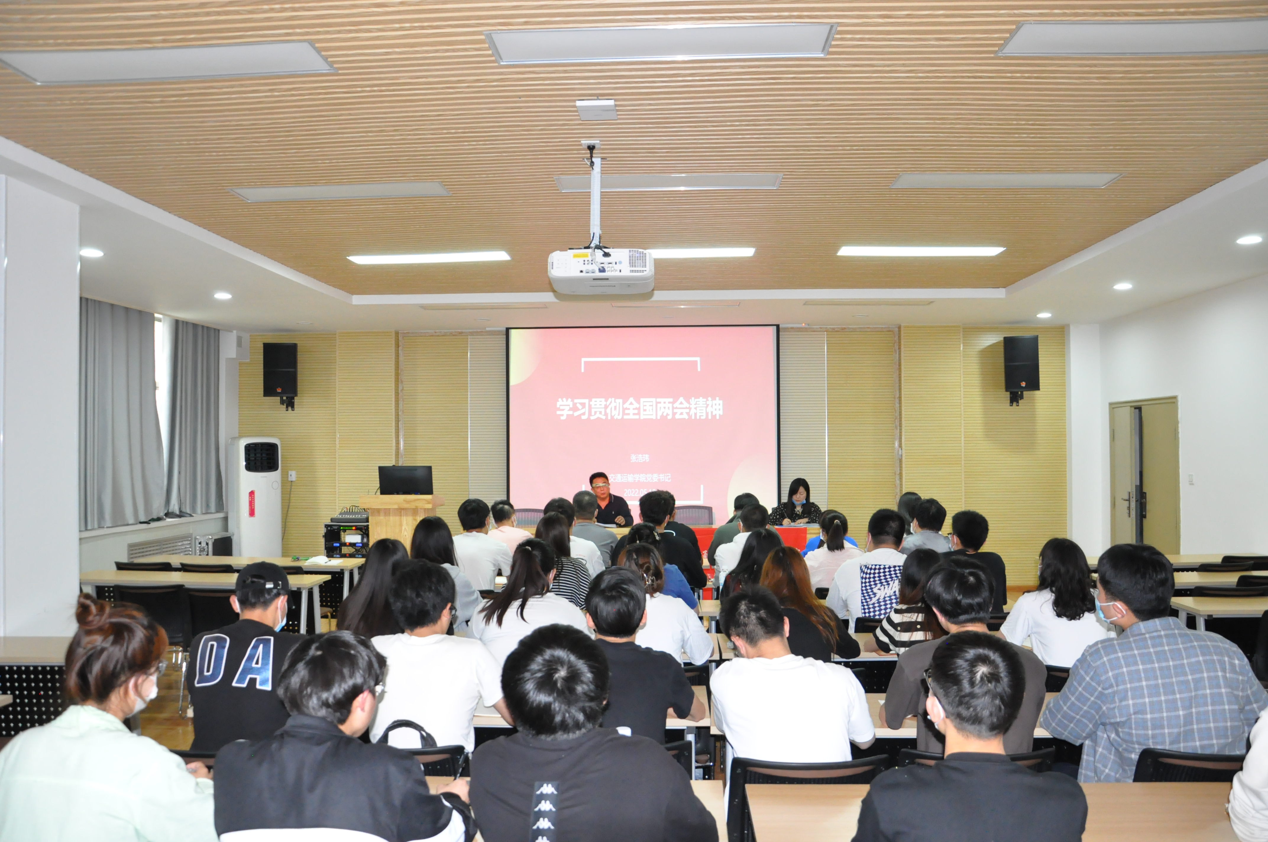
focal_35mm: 27
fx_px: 950
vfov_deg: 47.8
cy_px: 421
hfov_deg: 67.4
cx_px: 634
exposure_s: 1/80
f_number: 5
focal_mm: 18
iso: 2000
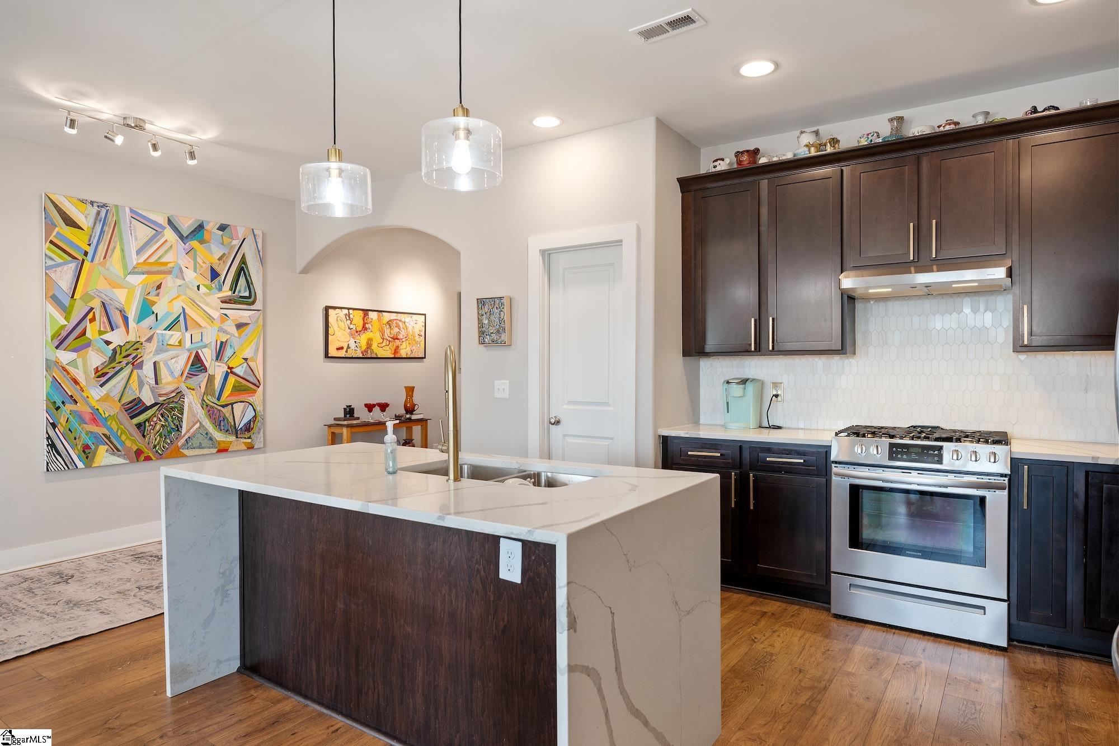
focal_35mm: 21
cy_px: 373
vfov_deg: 59.7
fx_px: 650
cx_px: 560
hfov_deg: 81.5
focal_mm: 20.9
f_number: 6.3
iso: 400
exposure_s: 1/5
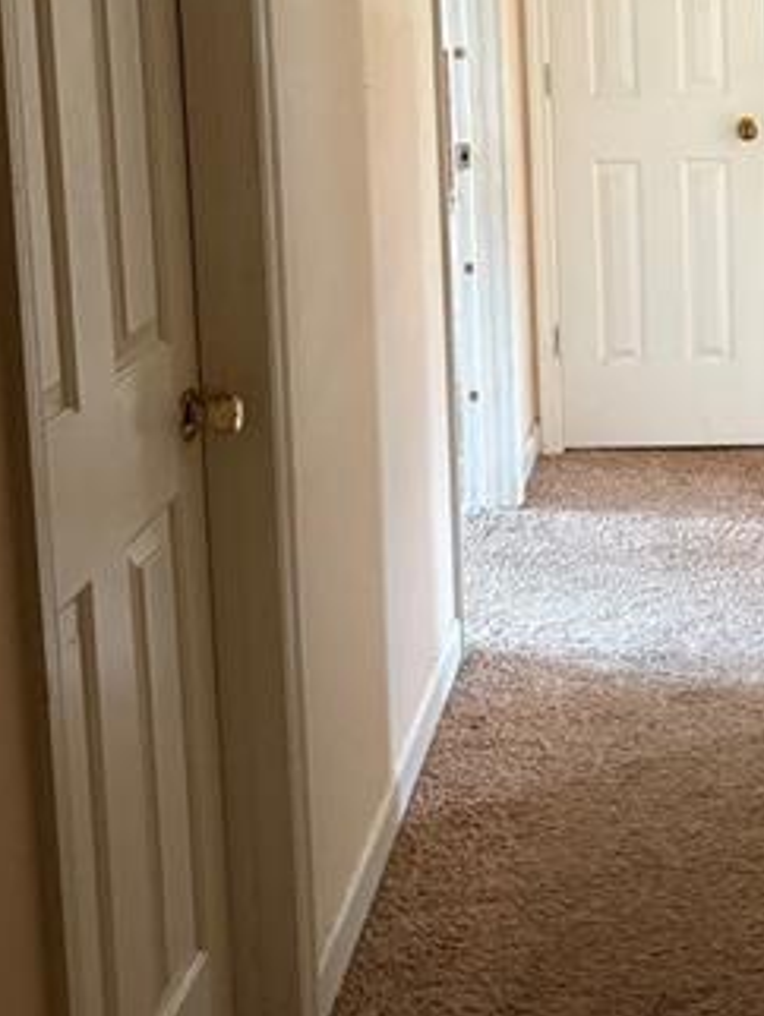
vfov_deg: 30.2
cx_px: 691
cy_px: 164
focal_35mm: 62
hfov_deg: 23.1
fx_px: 1822
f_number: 1.6
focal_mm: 5.96
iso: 500
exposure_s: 1/40
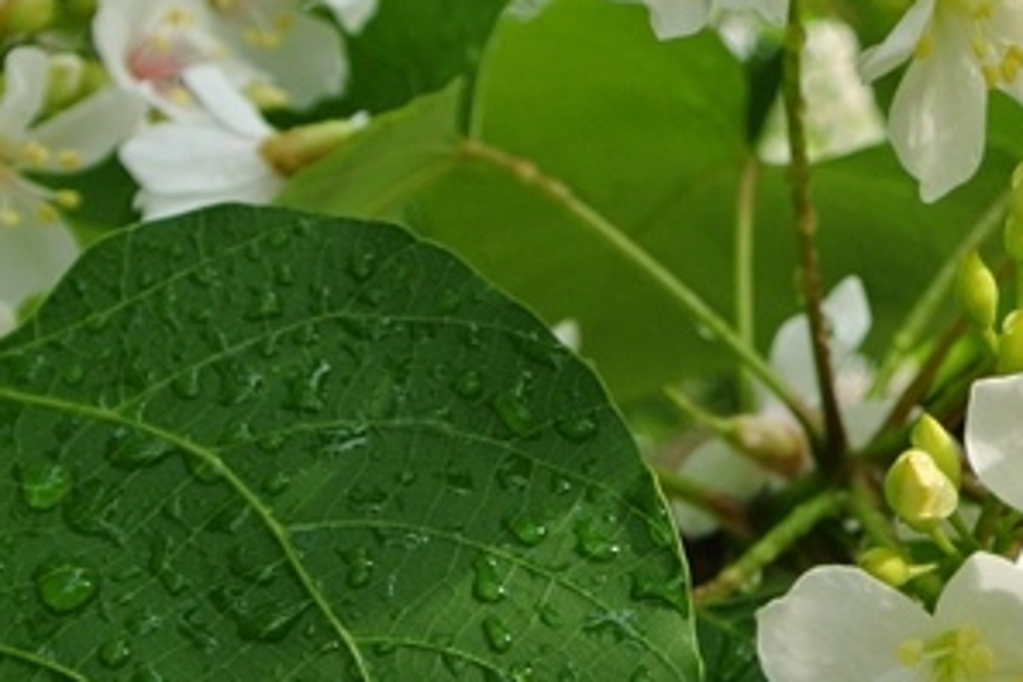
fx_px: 2841
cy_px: 341
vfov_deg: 13.7
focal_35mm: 100
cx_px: 920
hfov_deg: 20.0
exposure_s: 1/250
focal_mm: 14.5
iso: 110
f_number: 4
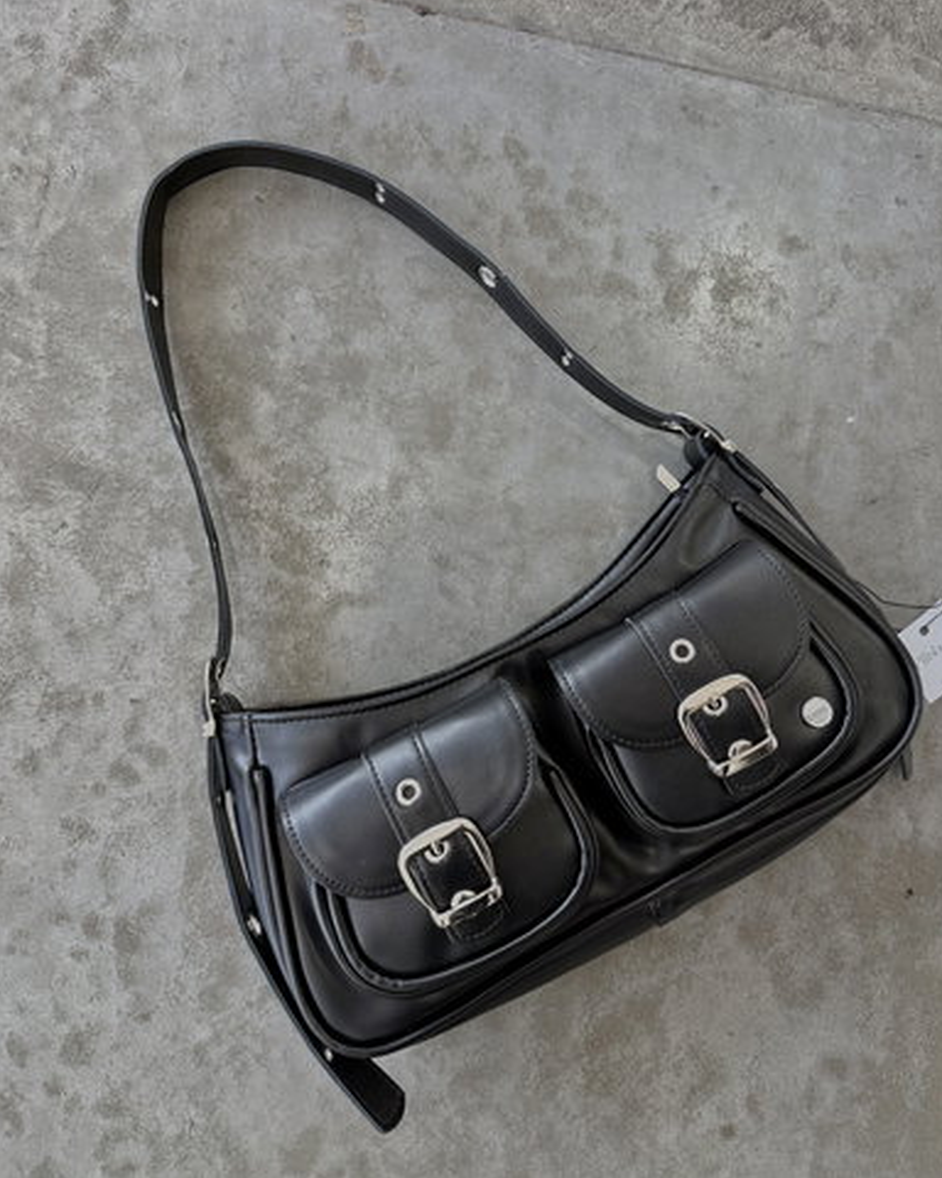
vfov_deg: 65.9
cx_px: 483
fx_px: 906
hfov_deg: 54.9
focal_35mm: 26
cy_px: 529
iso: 200
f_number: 1.78
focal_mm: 6.76
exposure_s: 1/100
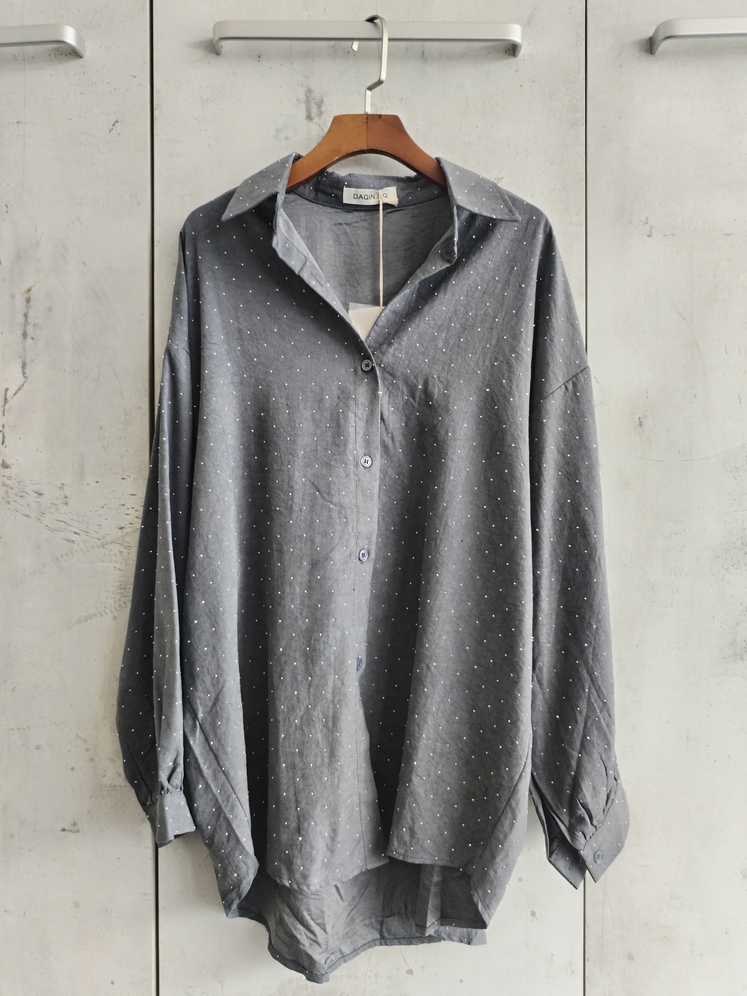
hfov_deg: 48.2
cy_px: 498
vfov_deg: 61.7
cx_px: 374
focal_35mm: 29
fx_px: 834
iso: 179
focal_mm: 4.75
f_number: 1.8
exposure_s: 1/100
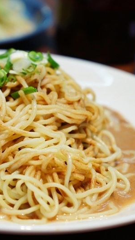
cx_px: 28
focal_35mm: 106
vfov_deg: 20.2
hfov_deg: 11.4
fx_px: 675
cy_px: 120
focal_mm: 67
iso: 400
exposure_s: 1/80
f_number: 5.6
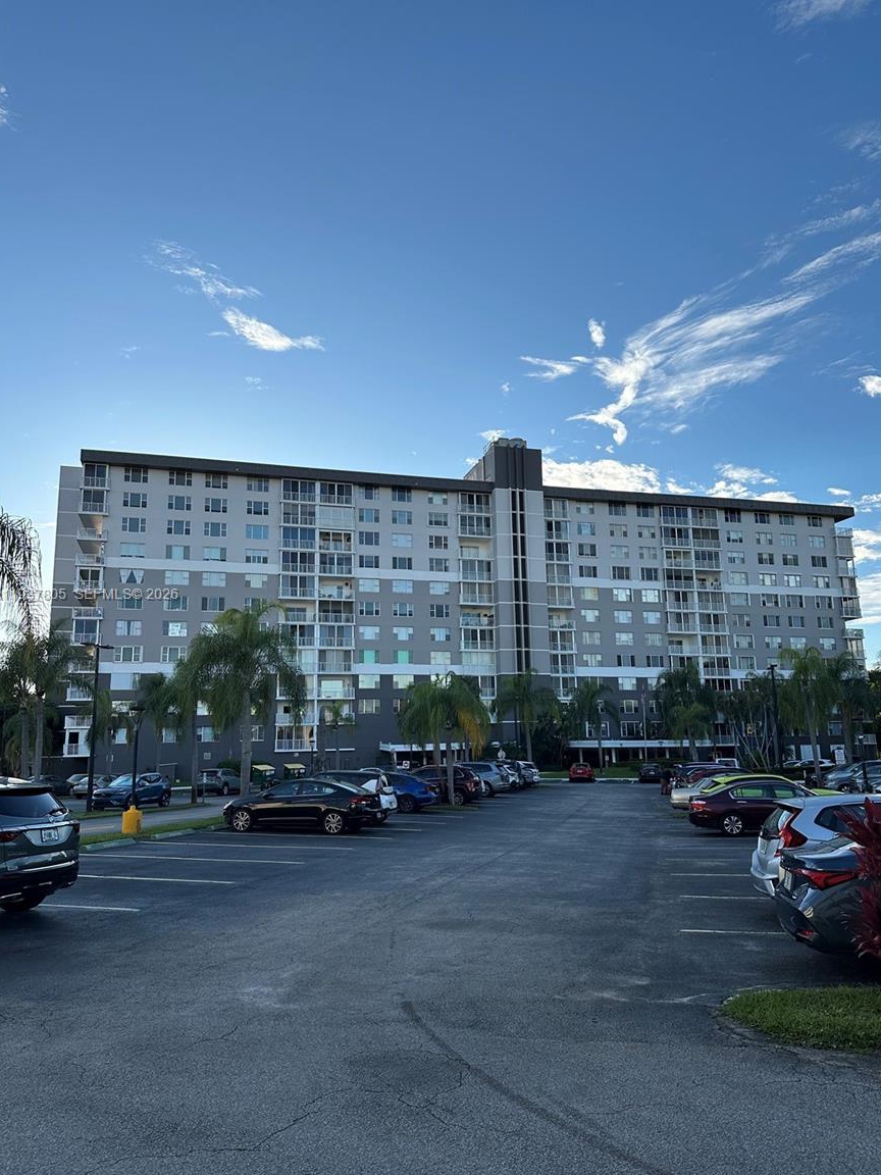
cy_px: 596
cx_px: 449
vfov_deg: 69.4
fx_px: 848
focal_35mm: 25
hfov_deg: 54.9
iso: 80
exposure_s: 1/3058
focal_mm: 6.86
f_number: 1.78
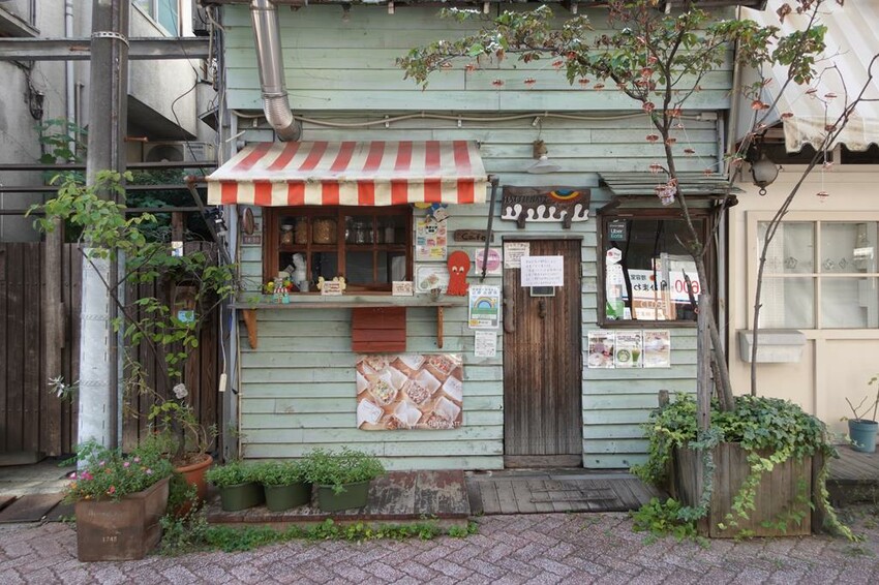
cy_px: 292
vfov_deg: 53.1
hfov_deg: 73.8
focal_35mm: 24
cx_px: 440
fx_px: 586
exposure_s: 1/160
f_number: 2.8
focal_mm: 9.4
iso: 125
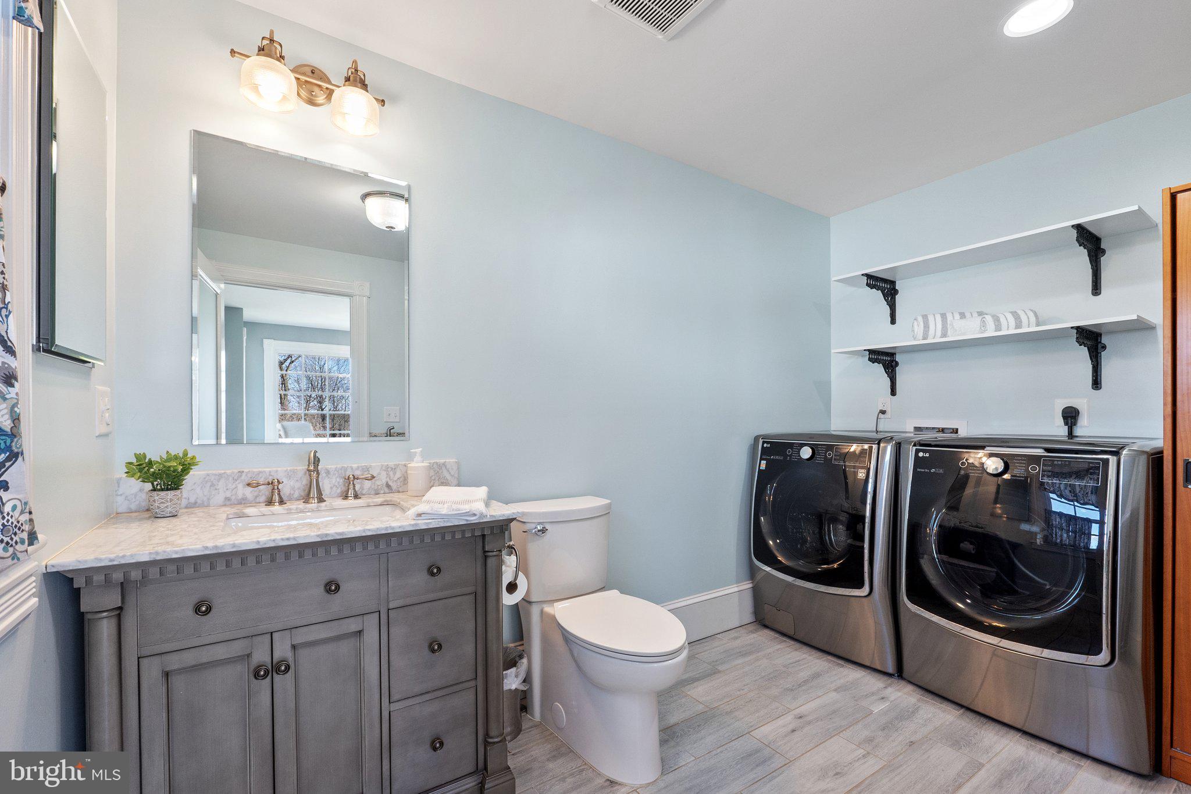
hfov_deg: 100.4
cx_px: 596
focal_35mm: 15
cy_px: 397
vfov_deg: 77.3
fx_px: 496
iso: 800
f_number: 8
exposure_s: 1/8
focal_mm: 10
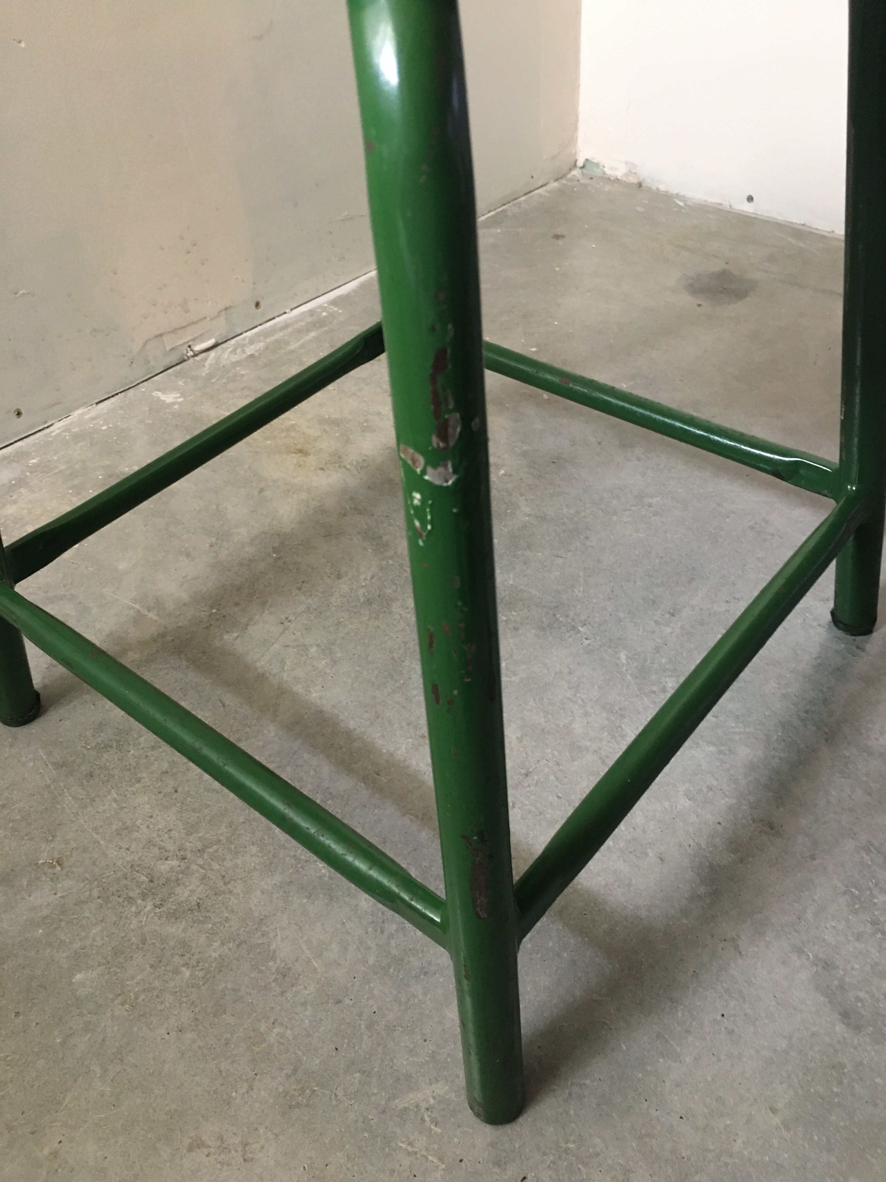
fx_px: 990
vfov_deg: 61.7
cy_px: 591
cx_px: 443
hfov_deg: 48.2
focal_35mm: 29
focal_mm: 4.15
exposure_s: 1/33
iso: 200
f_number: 2.2
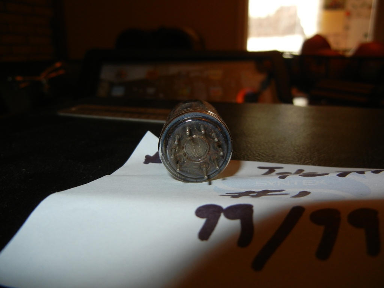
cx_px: 192
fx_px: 333
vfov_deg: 46.8
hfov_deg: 60.0
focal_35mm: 30
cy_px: 144
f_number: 7
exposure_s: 1/30
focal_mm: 5.4
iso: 200
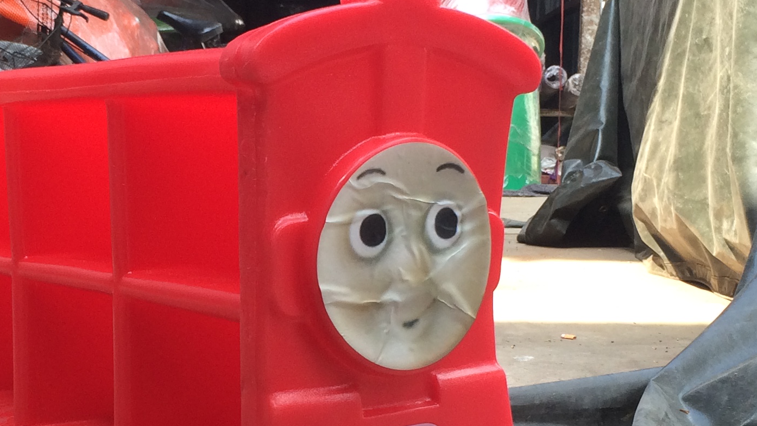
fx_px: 1485
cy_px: 329
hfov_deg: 28.4
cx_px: 259
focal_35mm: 74
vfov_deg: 16.2
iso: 32
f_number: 2.2
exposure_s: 1/211
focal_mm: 4.15
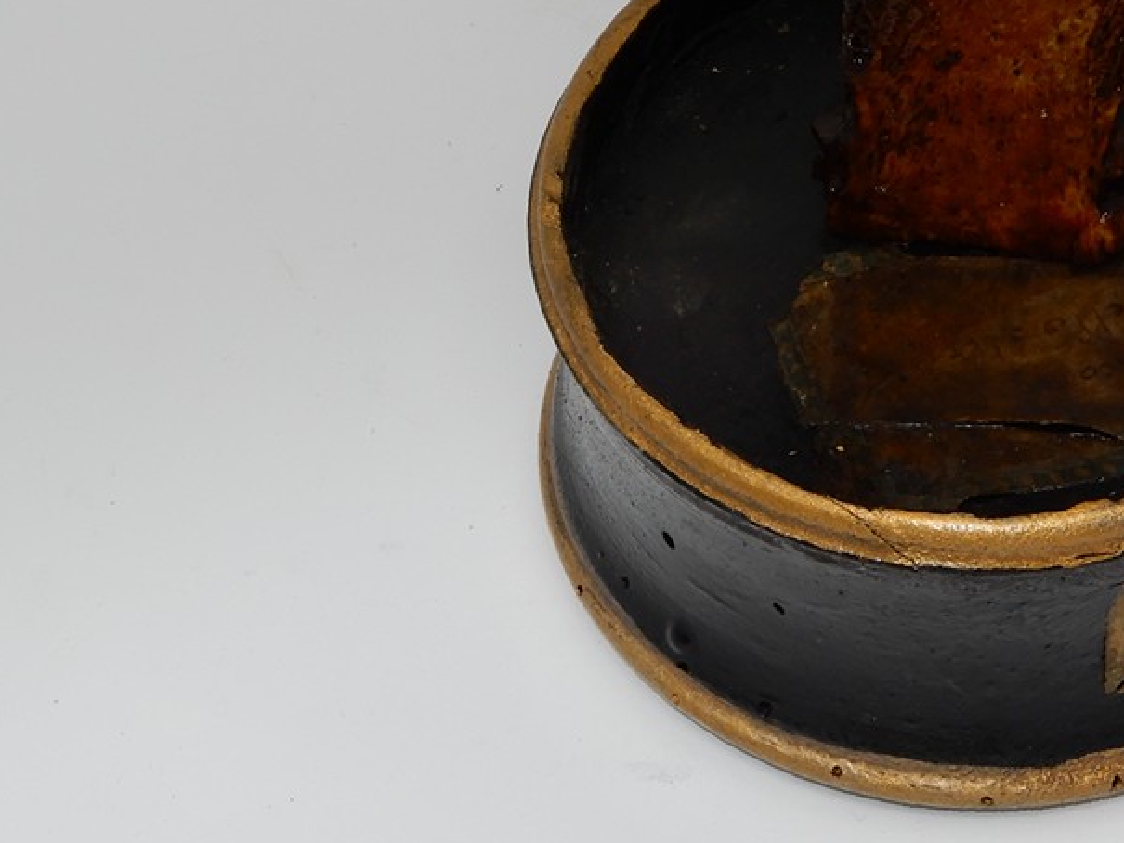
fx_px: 4872
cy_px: 266
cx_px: 687
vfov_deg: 9.9
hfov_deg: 13.2
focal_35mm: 150
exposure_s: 1/40
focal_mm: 12.5
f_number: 6.3
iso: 80
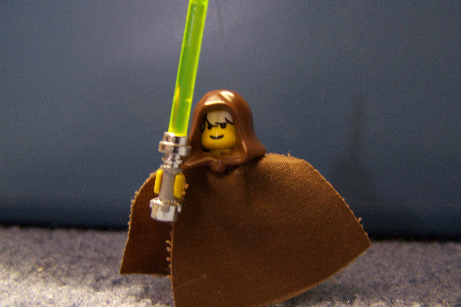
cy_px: 160
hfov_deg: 46.4
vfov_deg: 31.9
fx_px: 538
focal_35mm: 42
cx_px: 241
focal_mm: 6.3
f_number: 2.8
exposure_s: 1/8
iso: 140
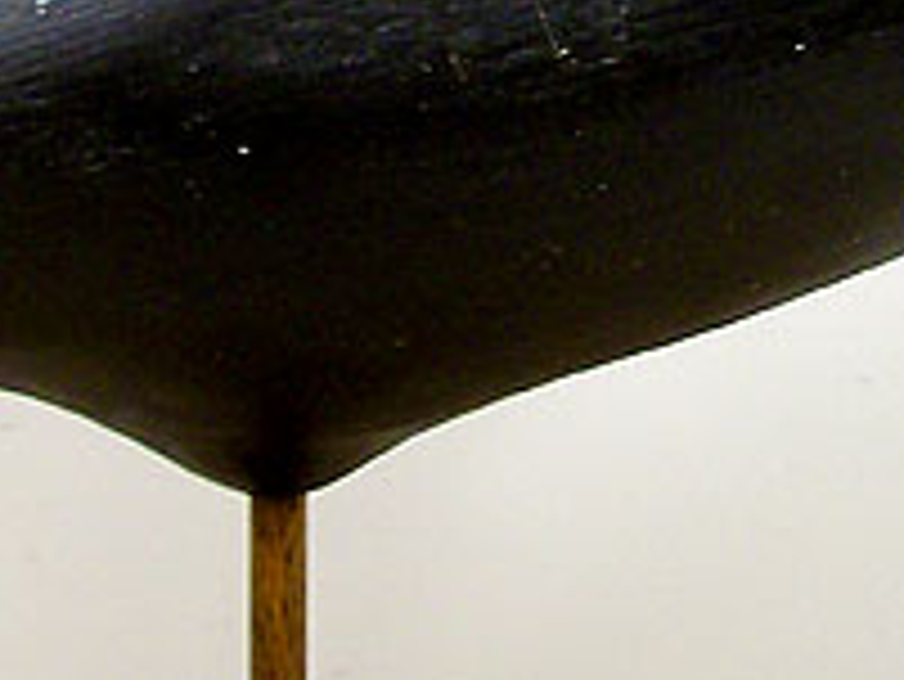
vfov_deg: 12.1
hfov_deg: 16.3
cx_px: 510
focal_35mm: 121
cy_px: -63
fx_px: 3162
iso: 80
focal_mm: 6
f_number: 2.7
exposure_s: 1/41
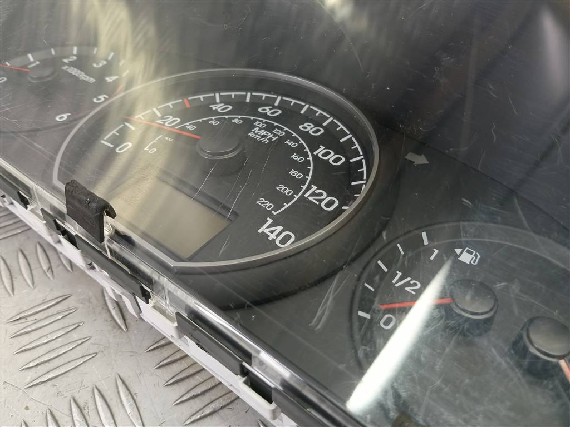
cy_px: 214
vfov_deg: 51.4
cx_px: 285
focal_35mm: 27
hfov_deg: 65.3
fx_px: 445
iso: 213
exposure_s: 1/50
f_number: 1.6
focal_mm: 4.11
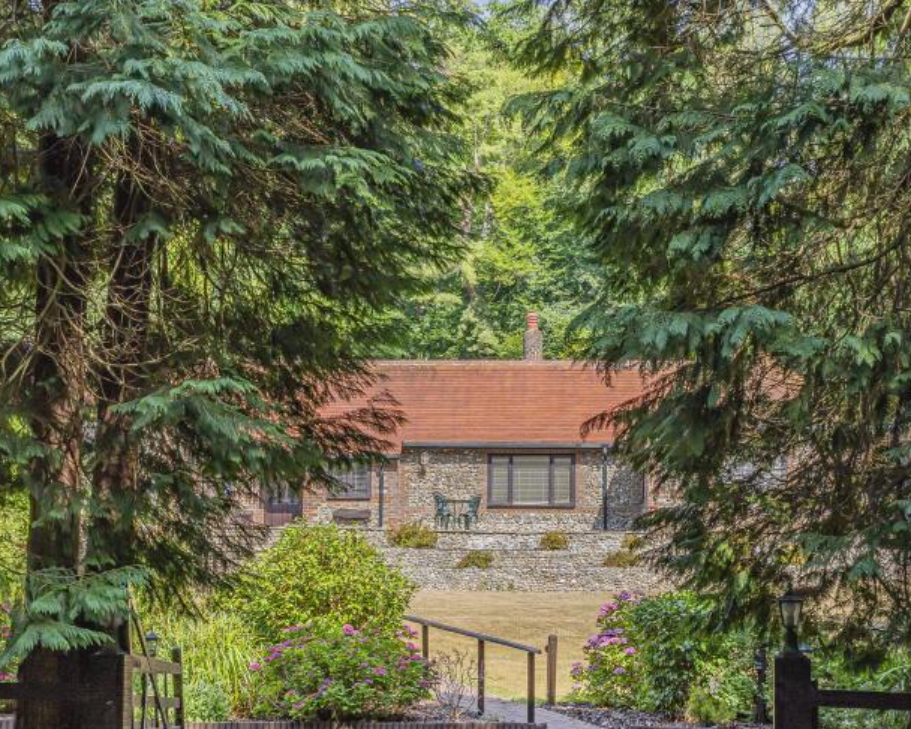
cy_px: 480
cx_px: 475
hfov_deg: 24.1
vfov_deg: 19.4
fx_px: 2131
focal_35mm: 79
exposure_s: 1/250
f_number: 8
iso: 200
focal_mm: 50
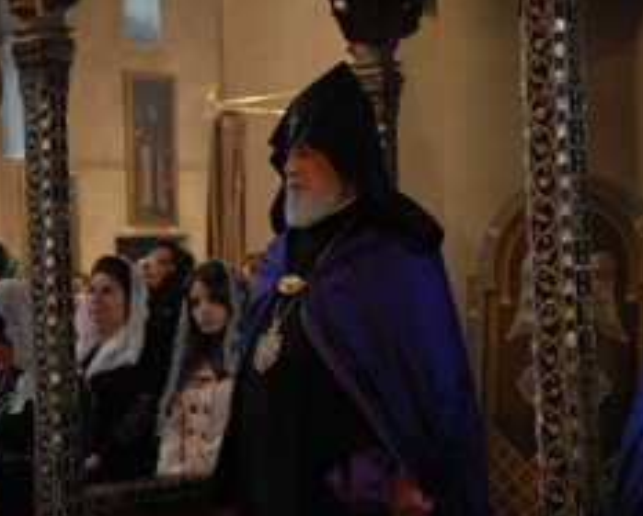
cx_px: 47
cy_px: 276
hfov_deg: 22.1
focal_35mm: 84
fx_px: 1599
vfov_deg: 18.3
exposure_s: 1/40
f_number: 2.8
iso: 500
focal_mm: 31
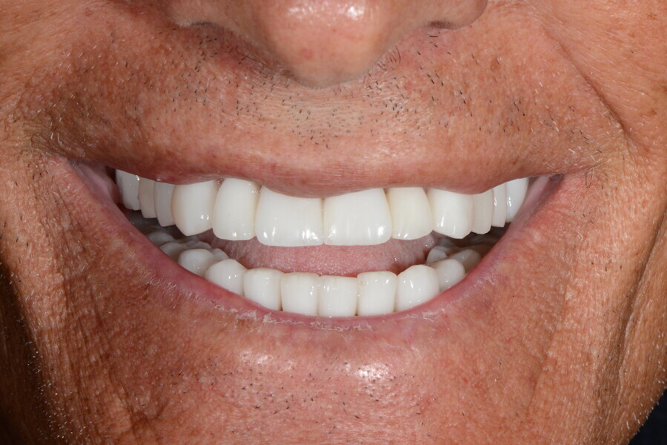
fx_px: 1945
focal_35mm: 105
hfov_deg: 19.5
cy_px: 222
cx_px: 334
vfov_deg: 13.0
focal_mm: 105
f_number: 36
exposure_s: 1/60
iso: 200
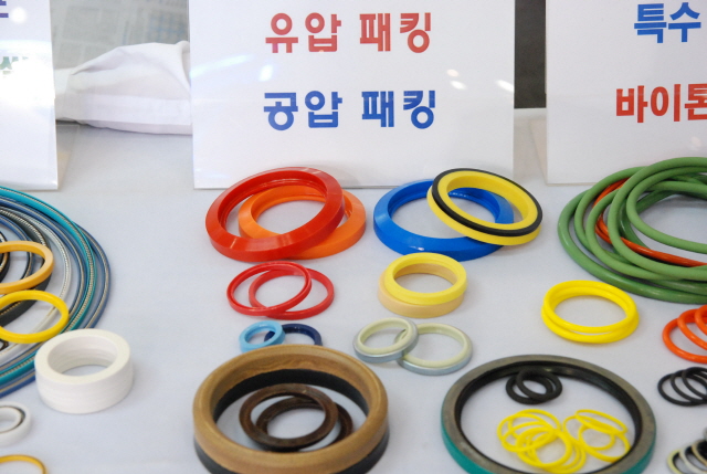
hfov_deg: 41.1
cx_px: 354
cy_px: 237
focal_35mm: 48
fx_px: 944
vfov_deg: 28.2
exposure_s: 1/80
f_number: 4
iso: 1600
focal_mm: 32
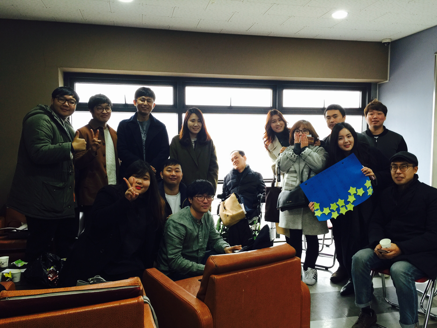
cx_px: 218
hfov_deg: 61.7
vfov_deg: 48.2
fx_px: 366
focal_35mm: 29
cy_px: 164
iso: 40
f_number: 2.2
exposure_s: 1/15
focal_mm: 4.15
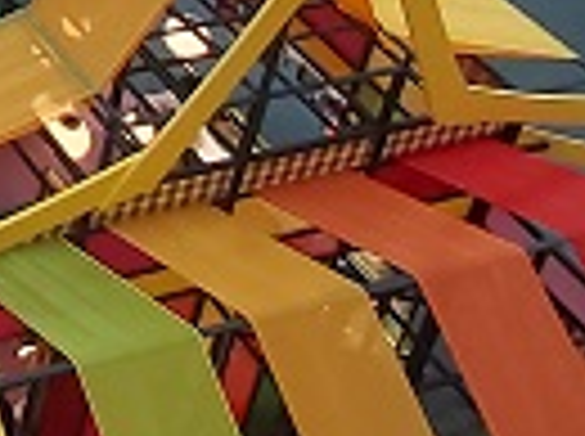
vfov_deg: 16.1
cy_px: -400
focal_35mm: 74
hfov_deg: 19.3
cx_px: -490
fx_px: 1248
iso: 100
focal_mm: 1.42
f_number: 2.2
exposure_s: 1/50
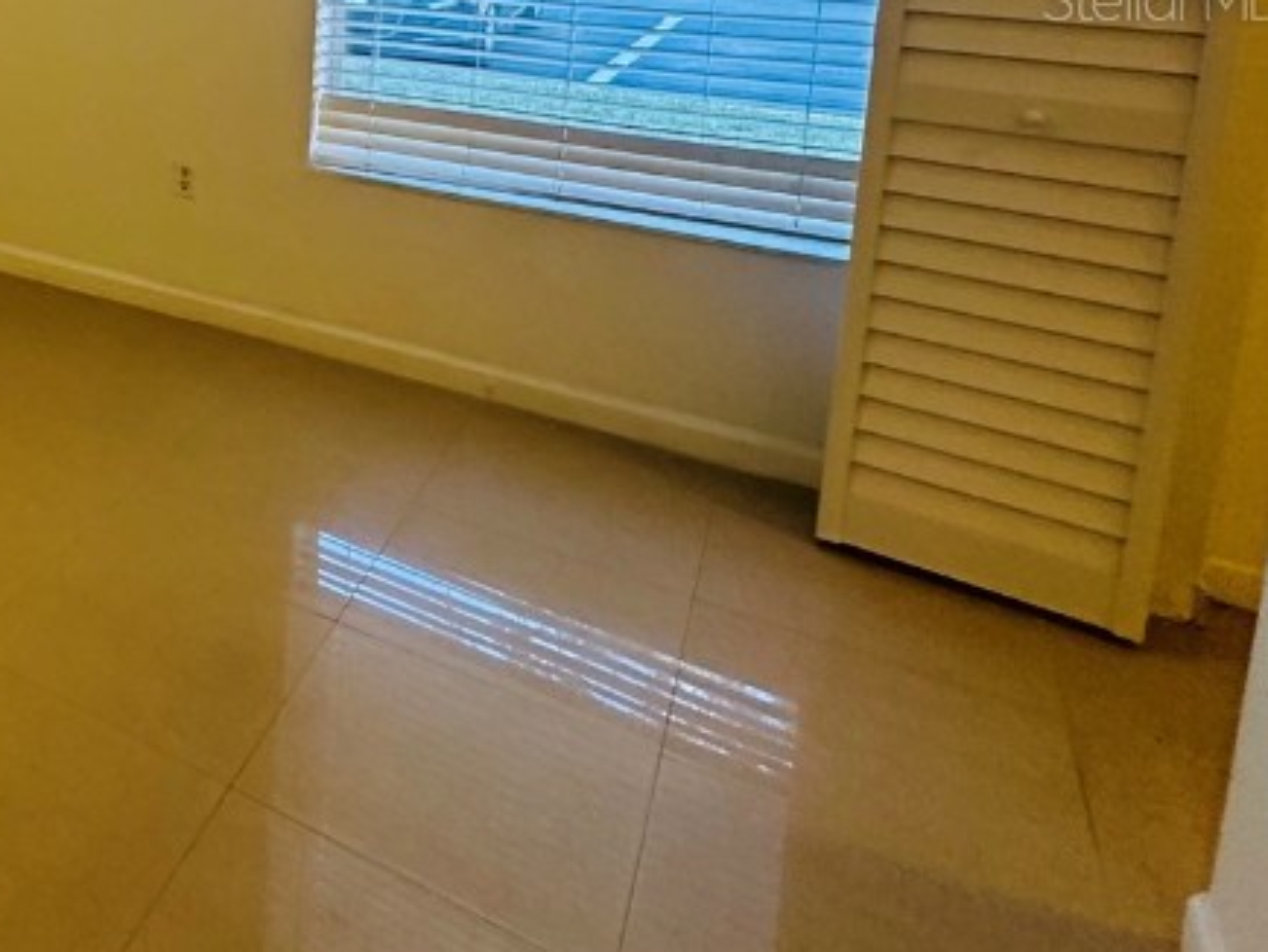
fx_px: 1209
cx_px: -178
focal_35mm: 33
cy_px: -3
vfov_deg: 38.2
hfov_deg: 41.7
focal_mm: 2.22
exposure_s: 1/120
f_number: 2.2
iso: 320
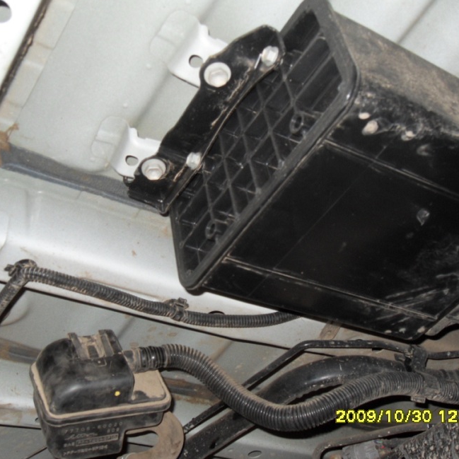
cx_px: 237
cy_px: 230
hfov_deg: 33.4
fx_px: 765
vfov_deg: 33.4
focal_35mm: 51
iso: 200
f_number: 3.9
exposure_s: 1/45
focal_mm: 7.9
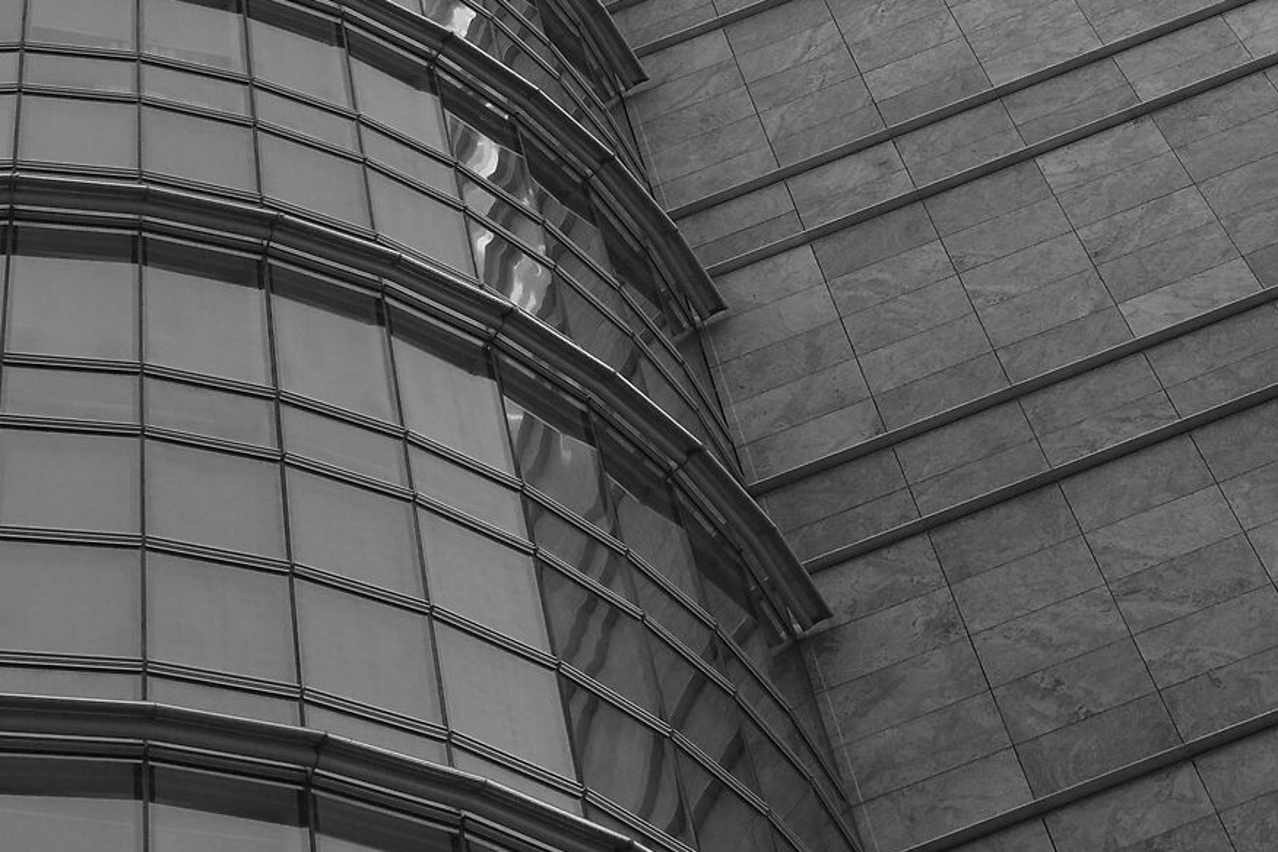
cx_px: 596
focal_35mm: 96
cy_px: -197
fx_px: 3407
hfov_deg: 21.2
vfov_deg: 13.8
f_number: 11
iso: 800
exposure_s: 1/80
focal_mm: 23
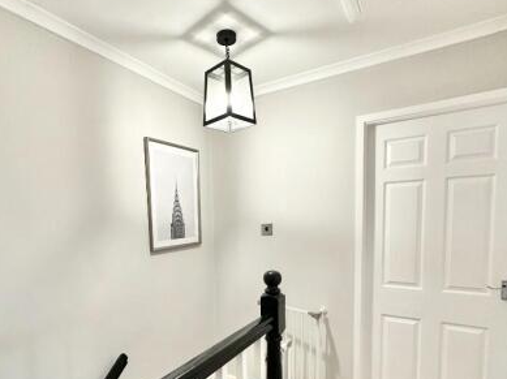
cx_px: 229
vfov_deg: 62.2
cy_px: 244
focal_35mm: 21
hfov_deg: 78.8
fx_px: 307
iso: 250
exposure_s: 1/50
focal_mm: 2.22
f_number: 2.2
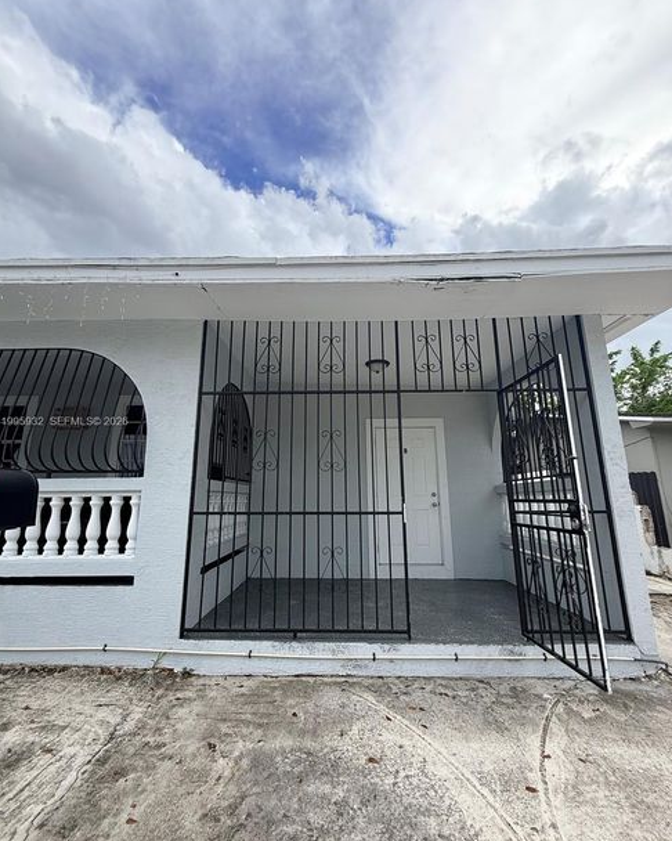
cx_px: 332
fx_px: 373
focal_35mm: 15
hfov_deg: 84.0
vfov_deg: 96.8
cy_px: 423
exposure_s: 1/694
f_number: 2.2
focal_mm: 2.22
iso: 64
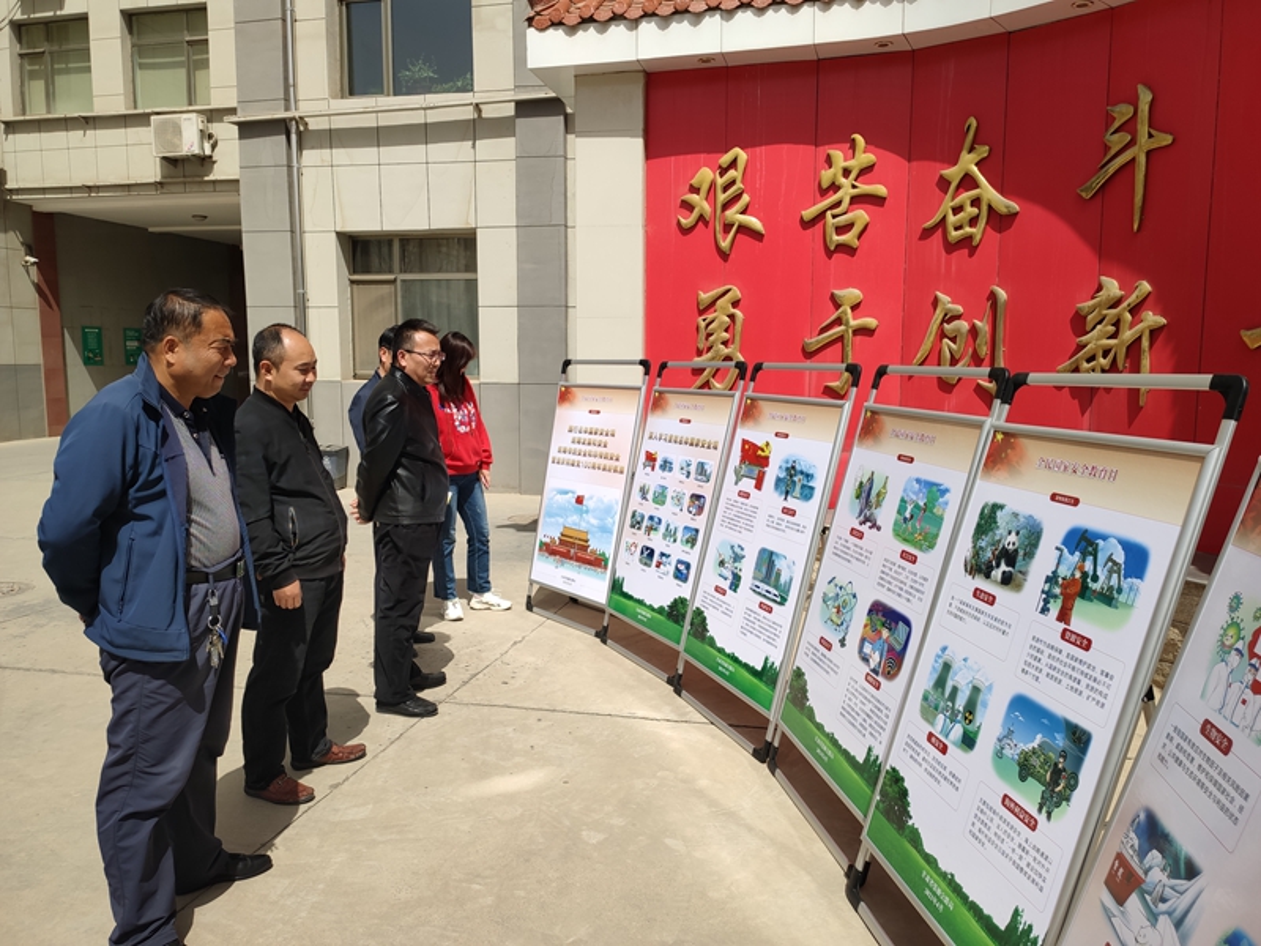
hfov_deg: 67.3
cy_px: 473
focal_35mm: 26
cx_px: 630
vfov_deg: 53.1
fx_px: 947
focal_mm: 4.75
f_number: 1.75
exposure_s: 1/1988
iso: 112
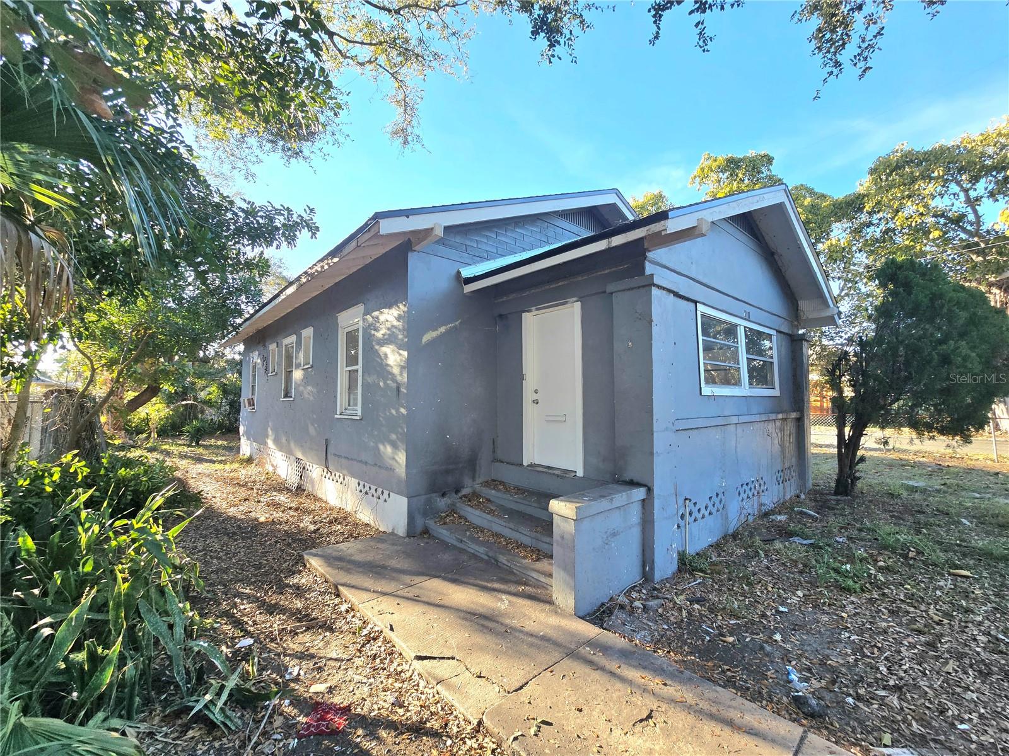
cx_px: 504
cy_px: 378
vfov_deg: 89.9
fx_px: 379
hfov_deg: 106.2
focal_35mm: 13
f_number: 2.2
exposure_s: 1/400
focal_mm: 2.2
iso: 50
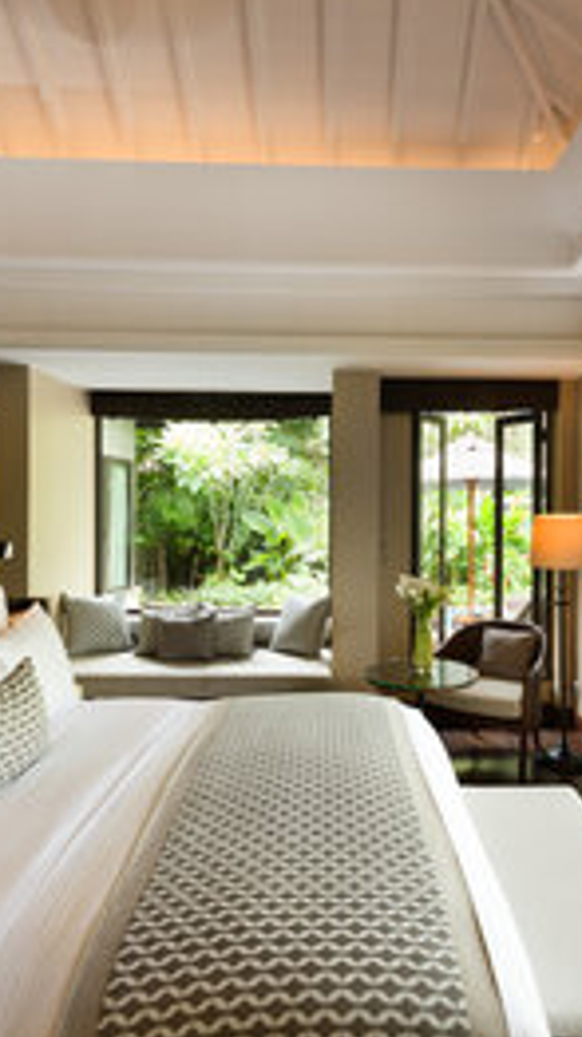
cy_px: 513
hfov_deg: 47.3
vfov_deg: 76.3
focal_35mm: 24
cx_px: 356
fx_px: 660
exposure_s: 1/15
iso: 125
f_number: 13
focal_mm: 15
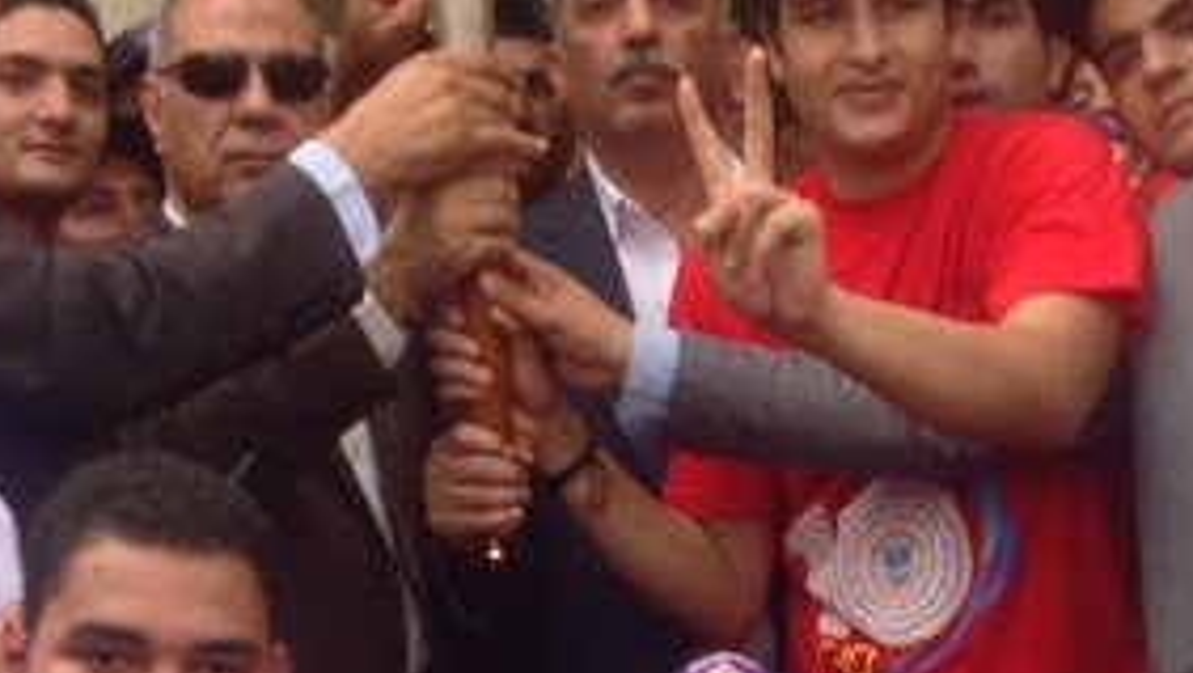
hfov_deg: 20.4
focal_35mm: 105
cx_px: 588
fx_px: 3323
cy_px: 988
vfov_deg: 11.1
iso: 50
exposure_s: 1/512
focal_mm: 4.28
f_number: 2.4
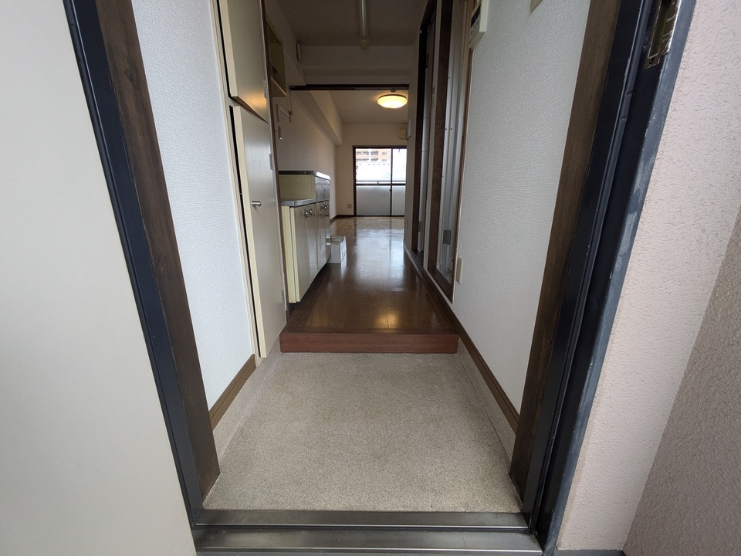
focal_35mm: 14
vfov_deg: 85.7
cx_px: 370
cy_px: 278
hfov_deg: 102.1
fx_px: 300
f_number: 2.2
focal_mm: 1.83
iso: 65
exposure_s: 1/120
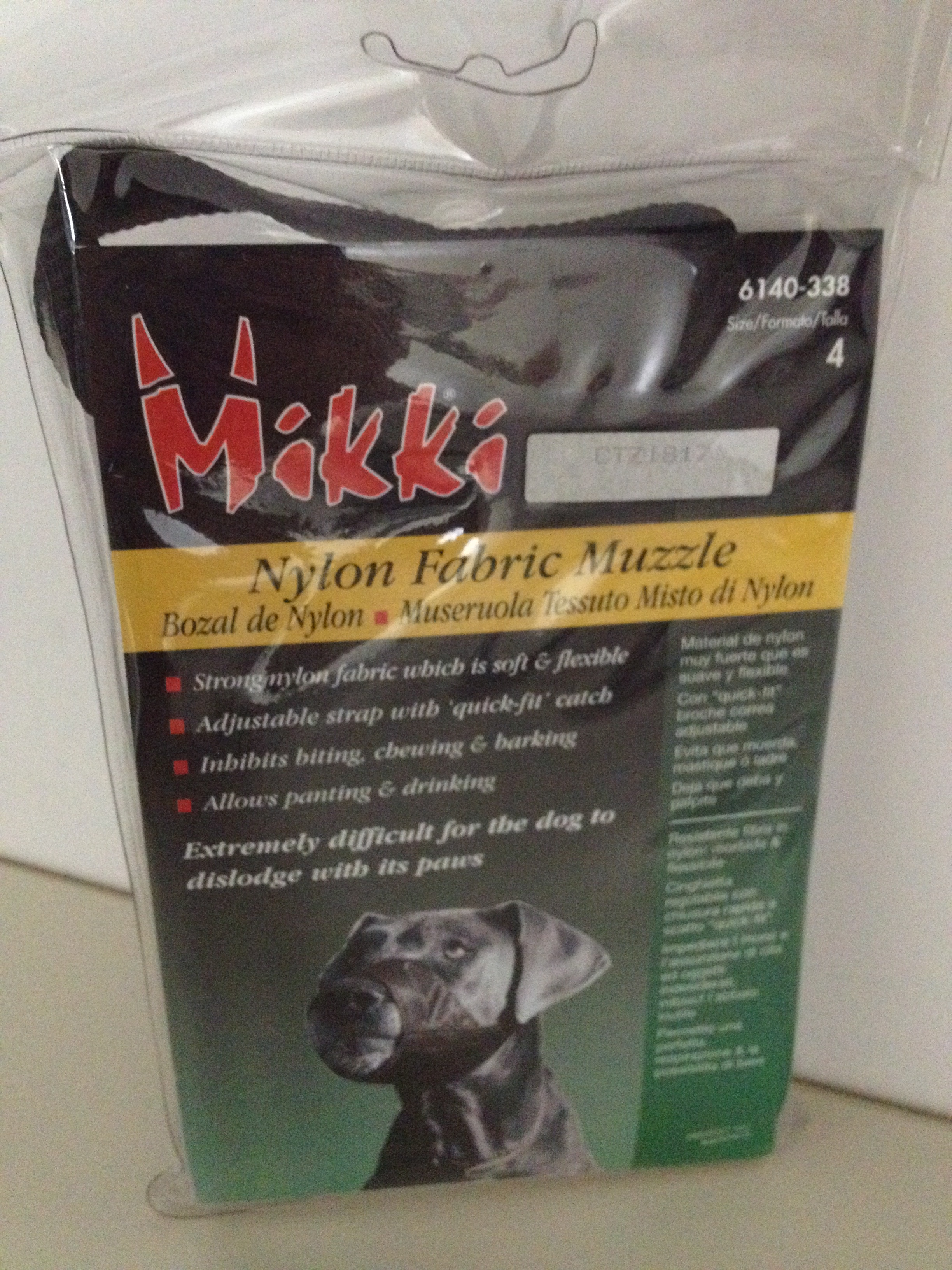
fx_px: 1283
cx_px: 476
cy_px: 635
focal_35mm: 35
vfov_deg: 52.6
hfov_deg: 40.7
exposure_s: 1/17
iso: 800
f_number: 2.4
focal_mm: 4.28
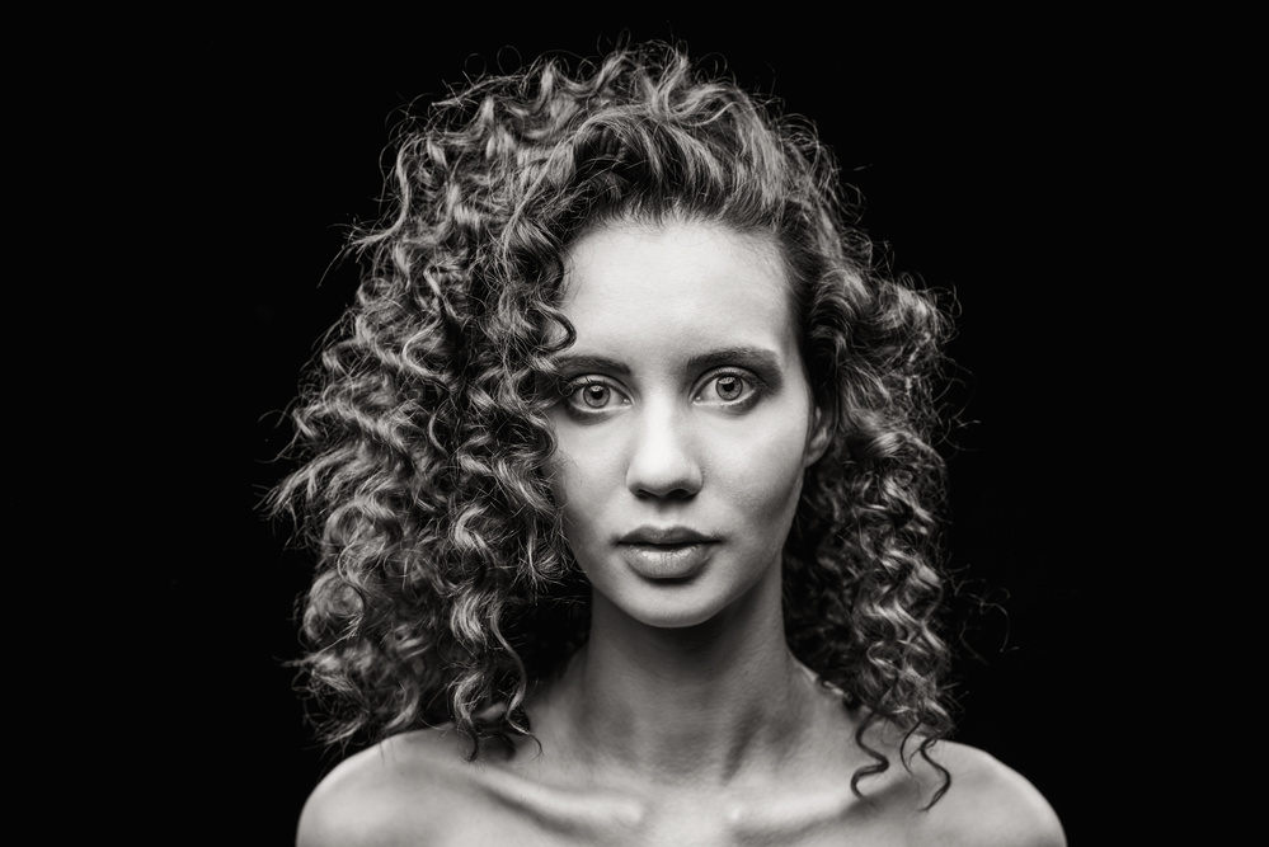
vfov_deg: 19.5
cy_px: 424
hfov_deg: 28.8
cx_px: 634
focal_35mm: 70
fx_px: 2468
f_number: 5.6
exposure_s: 1/160
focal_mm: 70
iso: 100
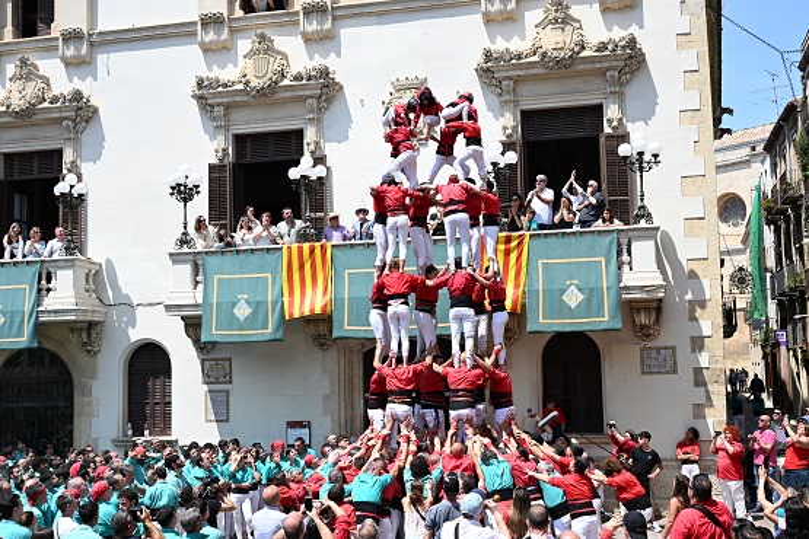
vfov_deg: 31.9
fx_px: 944
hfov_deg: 46.4
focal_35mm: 42
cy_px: 270
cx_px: 404
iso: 200
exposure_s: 1/320
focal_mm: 42
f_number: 9
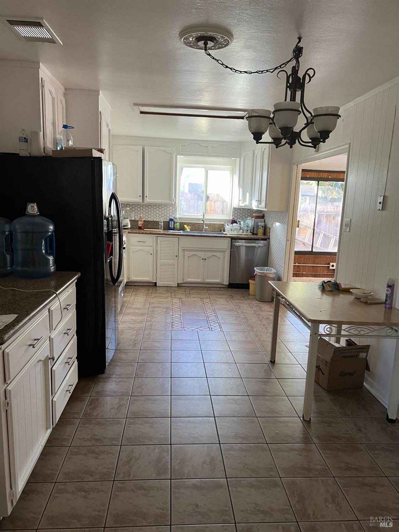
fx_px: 400
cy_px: 266
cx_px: 200
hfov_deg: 53.1
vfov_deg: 67.3
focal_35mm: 26
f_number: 1.5
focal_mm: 5.7
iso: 125
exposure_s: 1/72
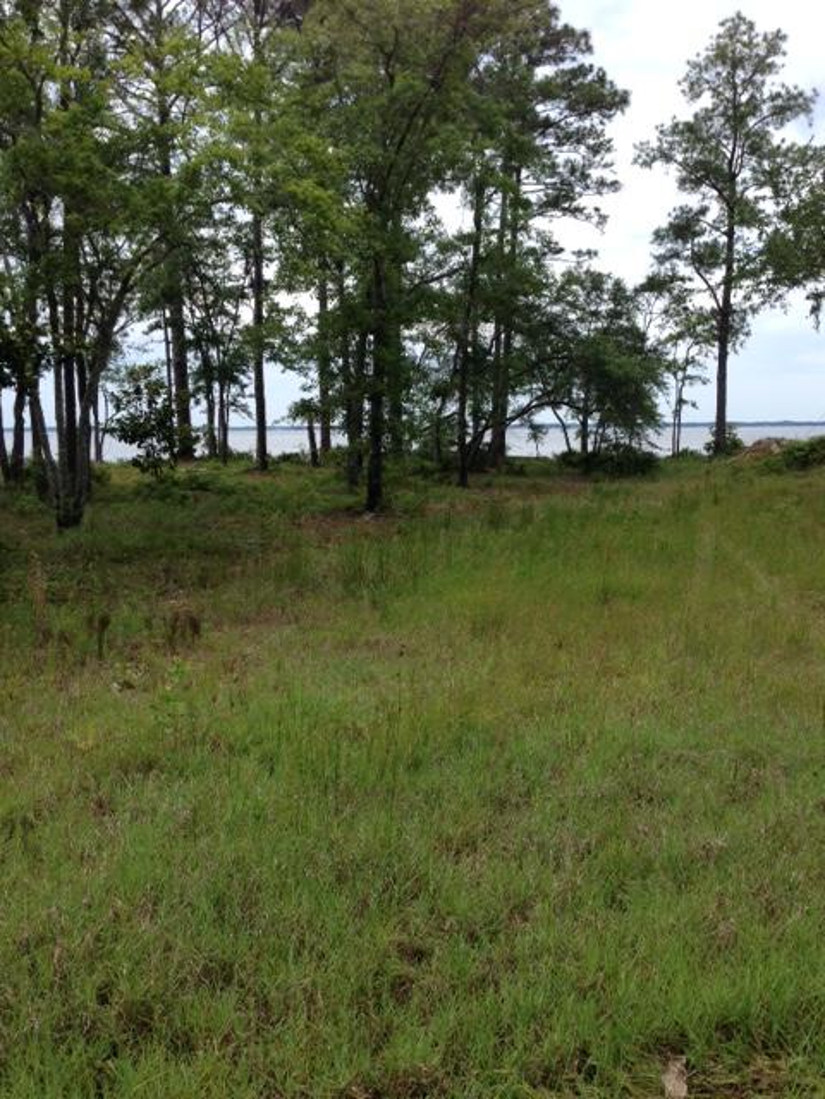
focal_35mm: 33
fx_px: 1049
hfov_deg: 42.9
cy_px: 550
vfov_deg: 55.4
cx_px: 412
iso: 50
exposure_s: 1/951
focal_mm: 4.12
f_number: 2.4
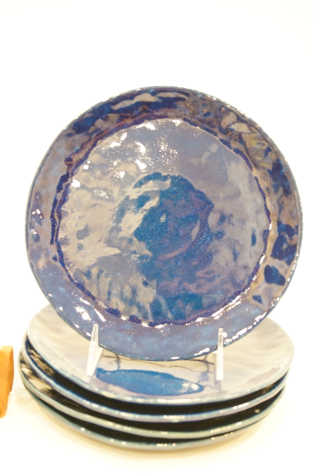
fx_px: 512
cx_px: 157
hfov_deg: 34.1
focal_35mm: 39
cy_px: 236
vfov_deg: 49.6
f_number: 4.5
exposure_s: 1/15
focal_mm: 26
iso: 3200
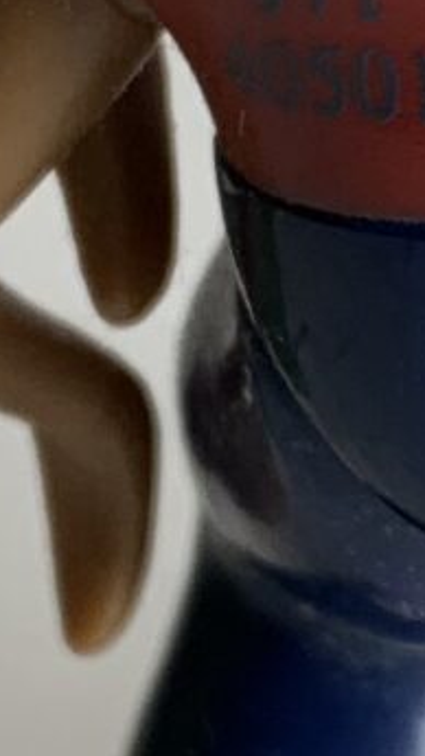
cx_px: 719
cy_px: 302
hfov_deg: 5.7
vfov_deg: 10.3
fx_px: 4208
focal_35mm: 210
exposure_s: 1/164
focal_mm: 4.25
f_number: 1.8
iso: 25
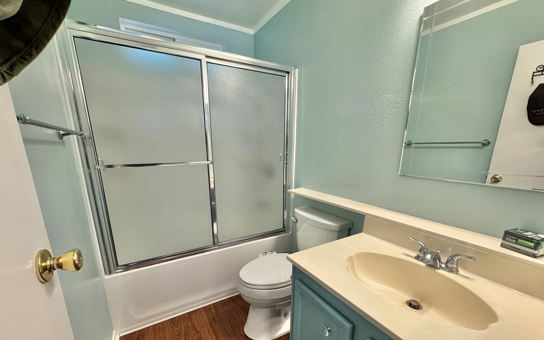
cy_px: 203
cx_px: 270
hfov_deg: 101.5
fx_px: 222
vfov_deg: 74.0
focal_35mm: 15
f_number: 2.2
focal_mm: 2.22
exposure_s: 1/60
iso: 320
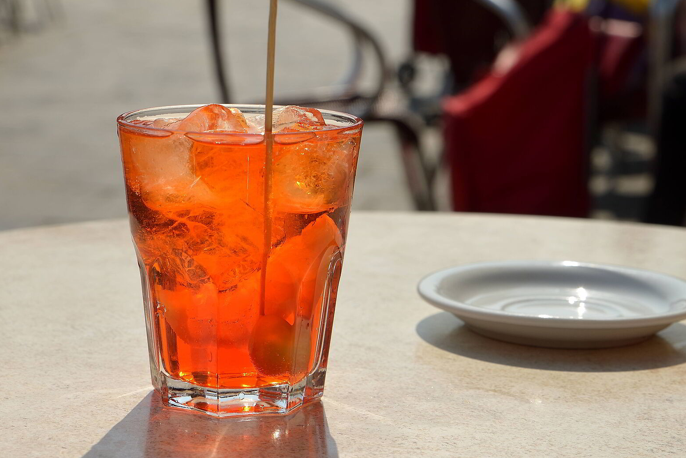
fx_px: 2058
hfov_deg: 18.9
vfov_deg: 12.7
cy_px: 187
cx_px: 246
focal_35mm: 108
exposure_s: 1/320
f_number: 13
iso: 100
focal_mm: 70
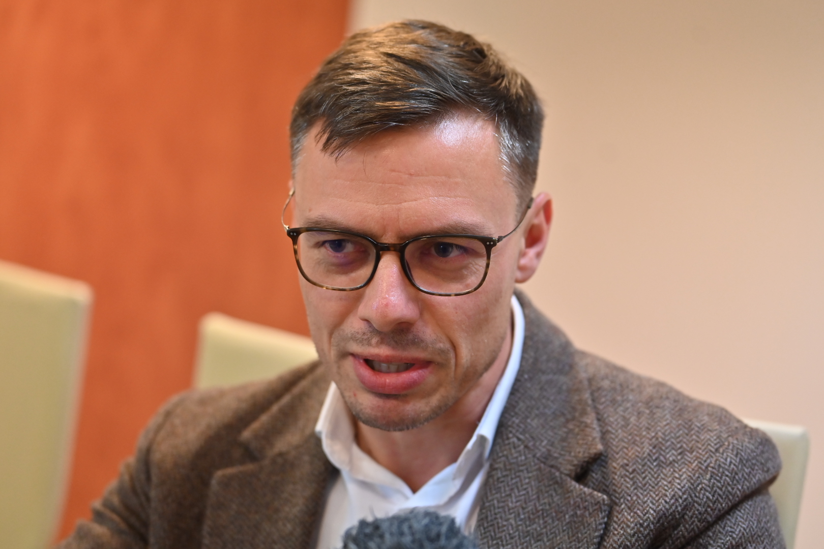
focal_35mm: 74
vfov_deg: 18.4
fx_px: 1694
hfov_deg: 27.3
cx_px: 412
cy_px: 274
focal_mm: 74
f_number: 2.8
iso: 1250
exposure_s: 1/200
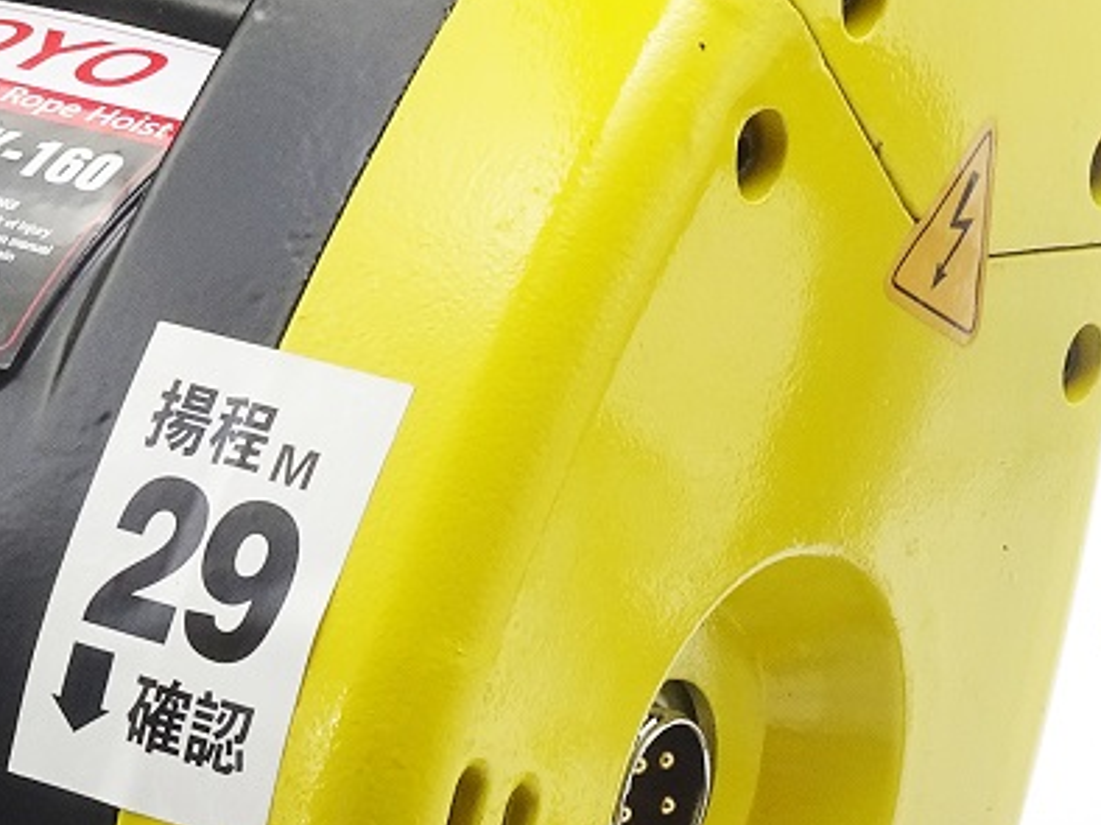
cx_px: 553
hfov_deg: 15.1
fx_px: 4164
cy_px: 551
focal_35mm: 131
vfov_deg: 11.3
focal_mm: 7.3
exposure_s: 1/13
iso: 100
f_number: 5.6
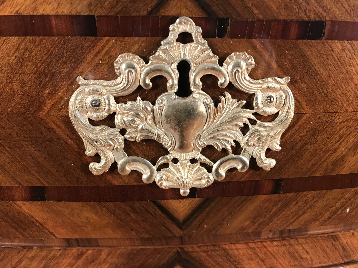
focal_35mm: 28
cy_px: 134
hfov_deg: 63.4
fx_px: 290
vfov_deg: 49.7
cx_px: 179
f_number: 1.8
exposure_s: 1/20
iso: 40
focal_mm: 3.99
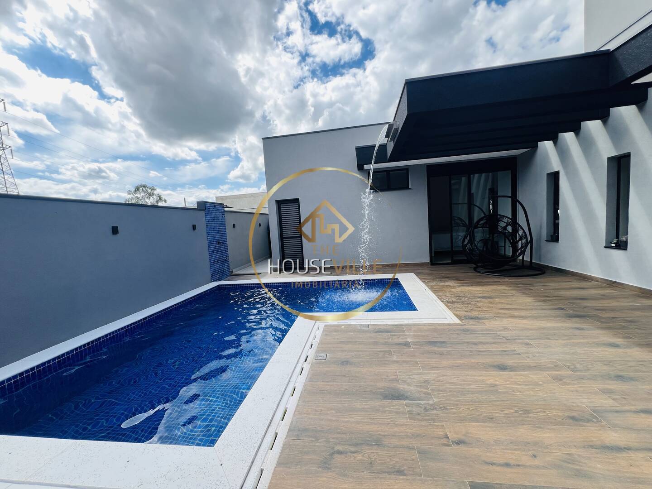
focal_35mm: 13
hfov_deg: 106.2
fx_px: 245
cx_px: 326
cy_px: 244
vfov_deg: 89.9
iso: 32
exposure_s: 1/573
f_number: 1.8
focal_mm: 1.57
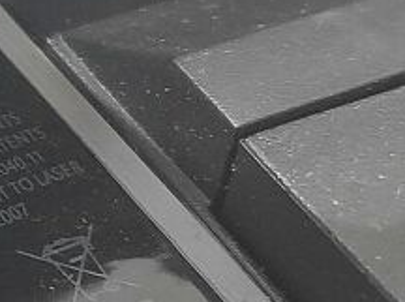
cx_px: -150
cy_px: 151
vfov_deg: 16.5
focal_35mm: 89
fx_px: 1039
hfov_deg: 19.9
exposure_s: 1/33
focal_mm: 5.43
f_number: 1.89
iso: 200
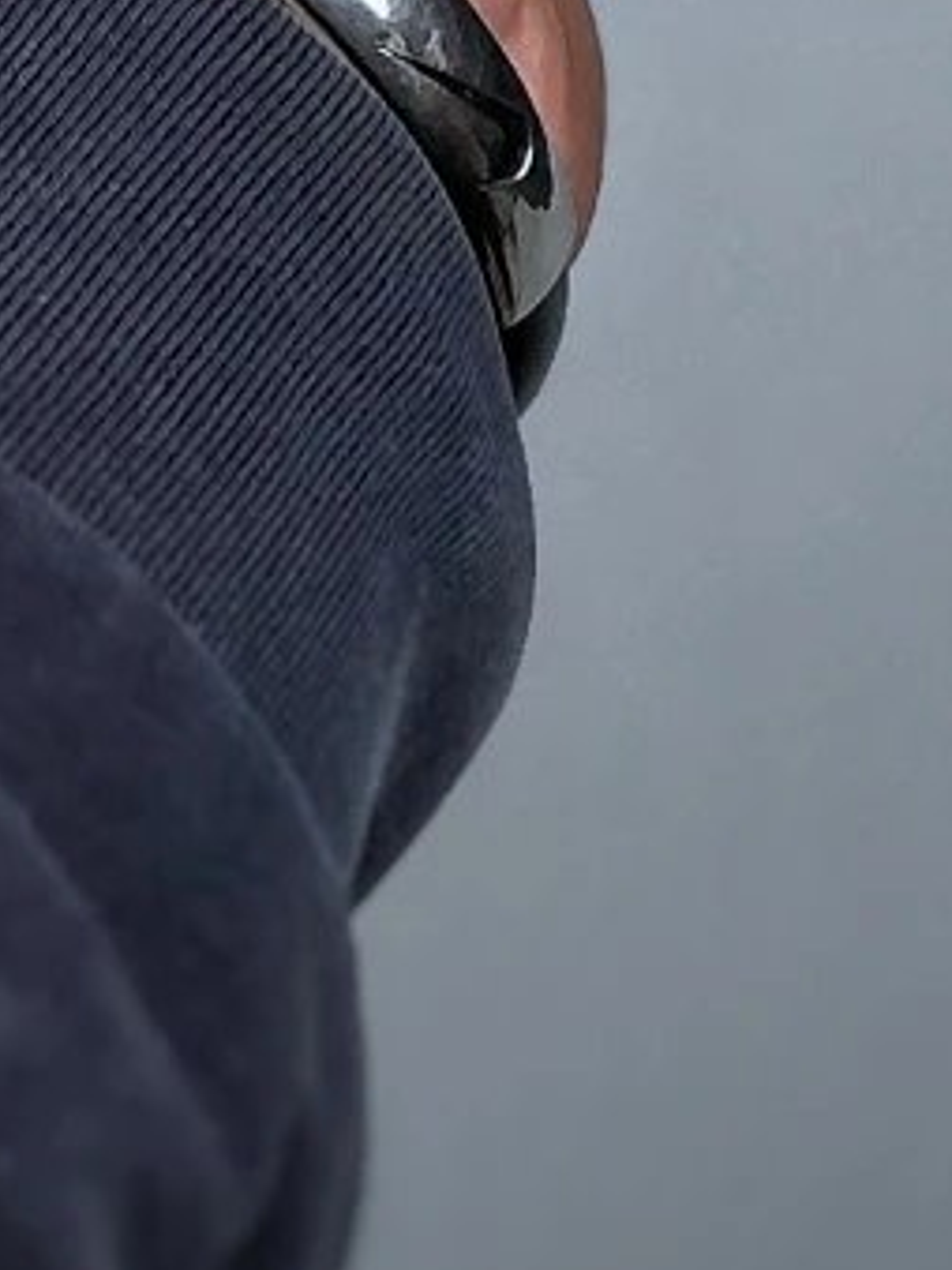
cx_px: 1323
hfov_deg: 6.1
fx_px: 8879
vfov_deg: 7.9
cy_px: -1191
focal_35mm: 242
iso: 40
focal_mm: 6.6
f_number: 2.8
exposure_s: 1/100
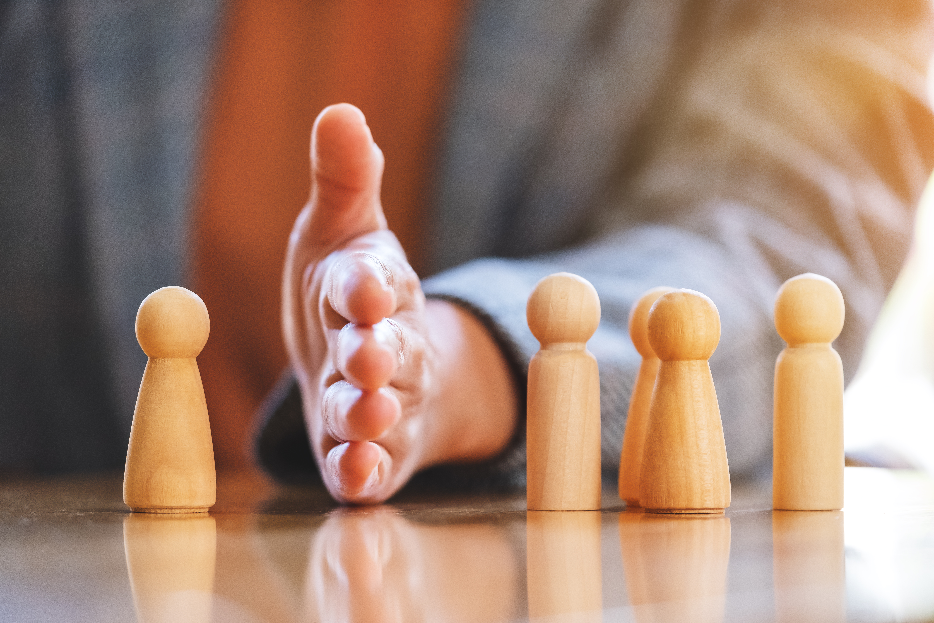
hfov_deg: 10.6
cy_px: 312
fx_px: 5033
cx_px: 467
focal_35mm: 194
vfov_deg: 7.1
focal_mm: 129.2
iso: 1250
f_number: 2.8
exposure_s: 1/200
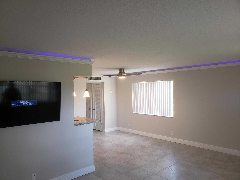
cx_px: 120
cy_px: 90
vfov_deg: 53.1
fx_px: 180
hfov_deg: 67.3
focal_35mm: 26
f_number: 2.4
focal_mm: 4.3
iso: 100
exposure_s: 1/60
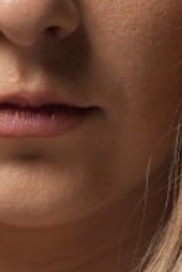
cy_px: 164
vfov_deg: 5.0
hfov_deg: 3.3
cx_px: -5
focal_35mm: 415
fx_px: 3141
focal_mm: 70
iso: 100
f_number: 4
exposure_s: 1/250
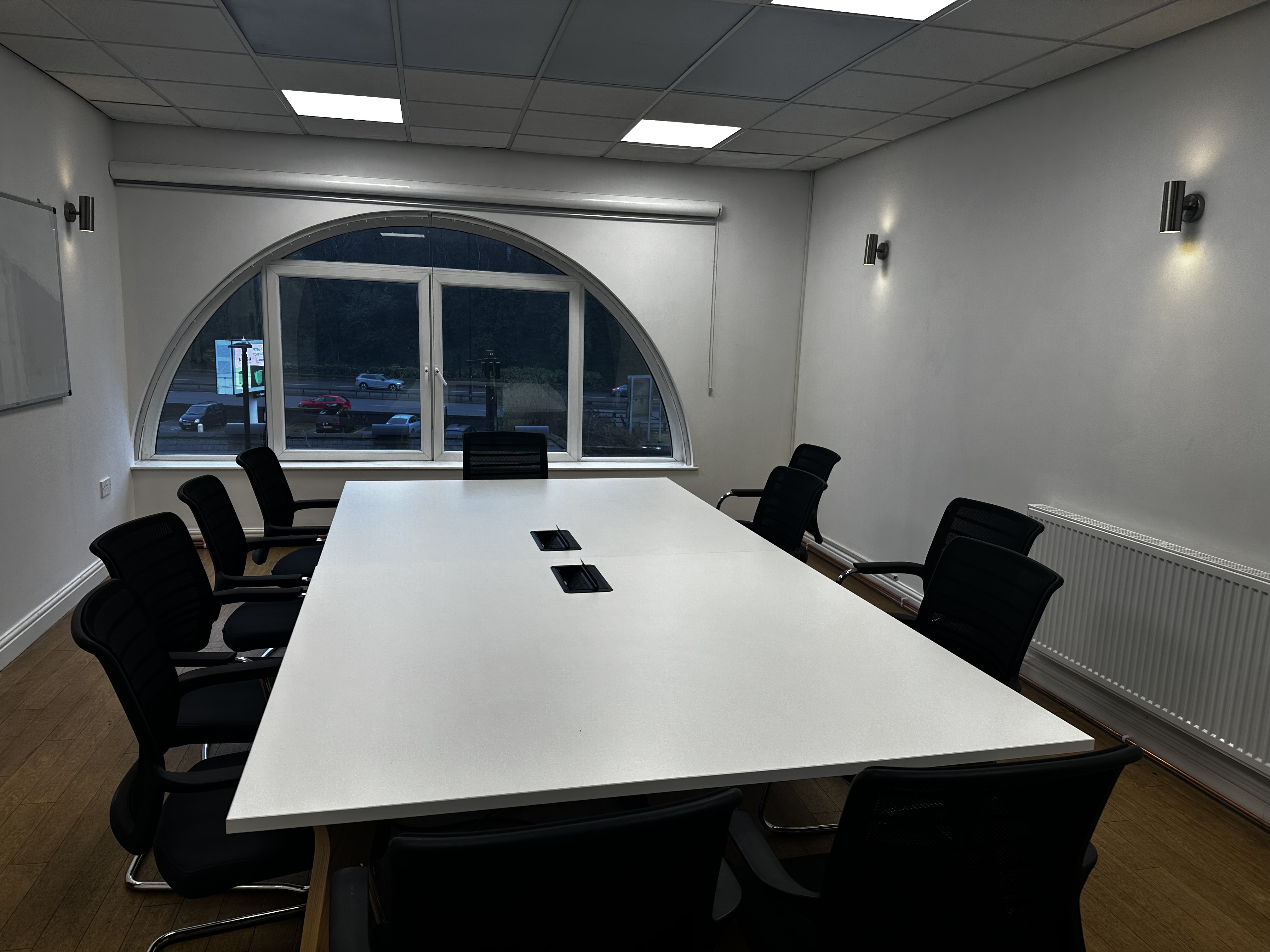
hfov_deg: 71.6
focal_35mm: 24
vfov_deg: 56.8
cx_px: 635
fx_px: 881
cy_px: 476
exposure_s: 1/149
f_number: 1.78
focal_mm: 6.86
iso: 64
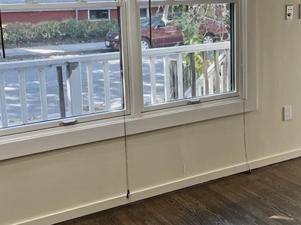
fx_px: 504
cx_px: 266
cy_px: 66
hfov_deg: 31.8
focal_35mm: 58
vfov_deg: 25.0
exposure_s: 1/120
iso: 50
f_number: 1.6
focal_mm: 5.1
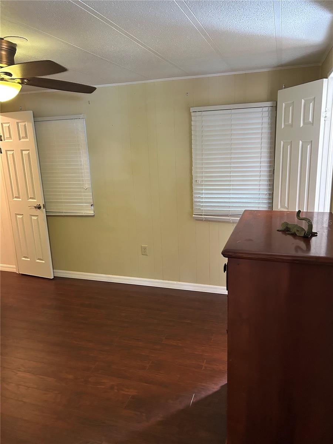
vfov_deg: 67.3
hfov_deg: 53.1
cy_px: 222
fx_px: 333
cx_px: 166
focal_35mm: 26
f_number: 1.5
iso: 500
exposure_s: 1/60
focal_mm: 5.7
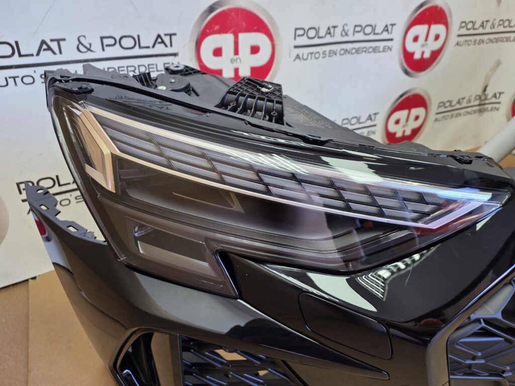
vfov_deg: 58.9
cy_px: 193
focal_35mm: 23
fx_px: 342
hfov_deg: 73.9
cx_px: 258
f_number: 1.7
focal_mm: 6.25
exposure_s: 1/100
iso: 100
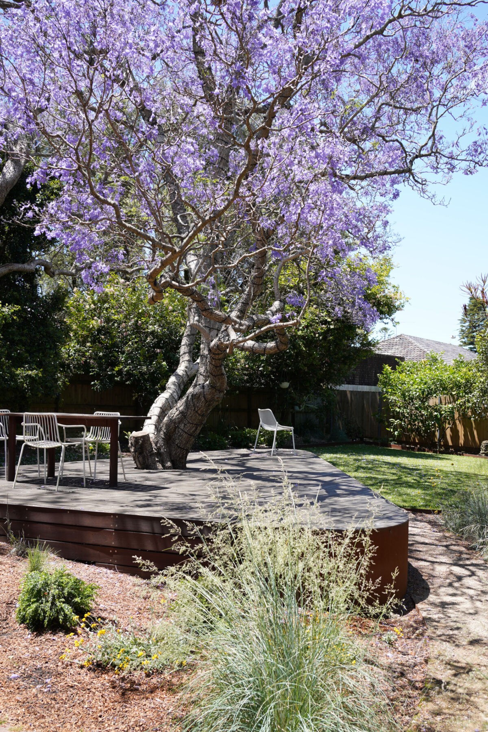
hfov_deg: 37.8
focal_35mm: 35
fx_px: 712
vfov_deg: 54.4
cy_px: 366
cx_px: 244
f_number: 8
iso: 100
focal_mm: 35
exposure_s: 1/80
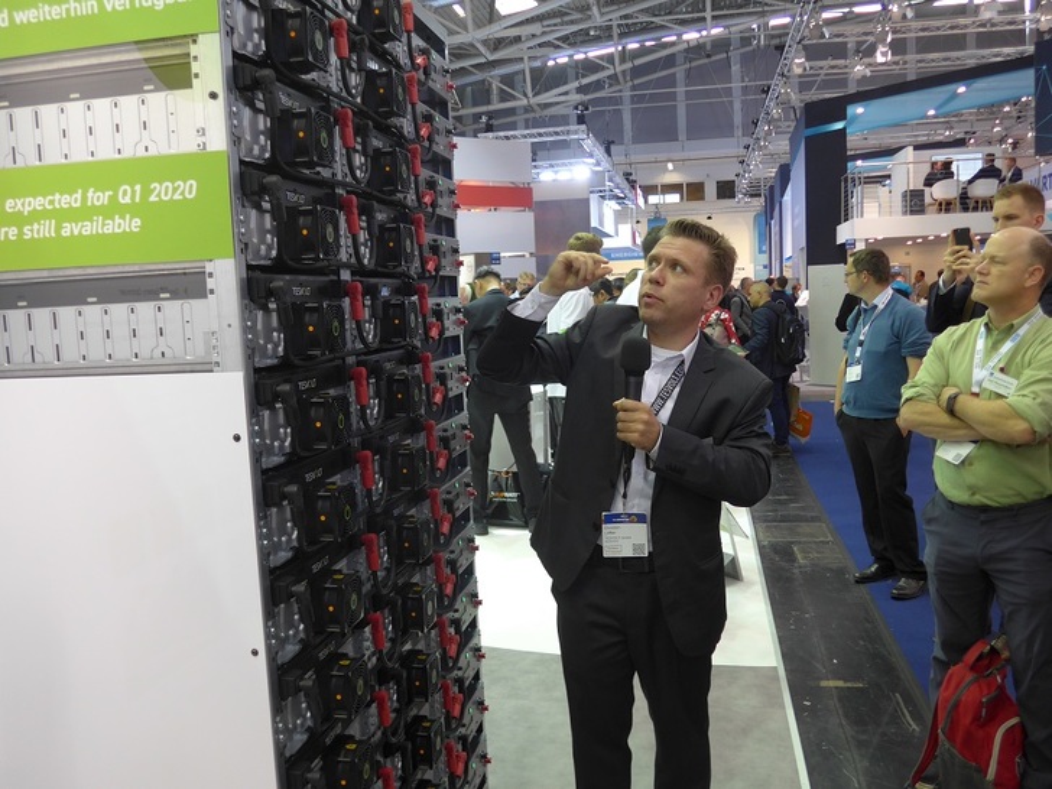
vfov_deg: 48.2
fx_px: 881
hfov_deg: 61.7
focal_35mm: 29
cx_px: 526
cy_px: 394
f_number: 2
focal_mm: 6
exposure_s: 1/60
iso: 125
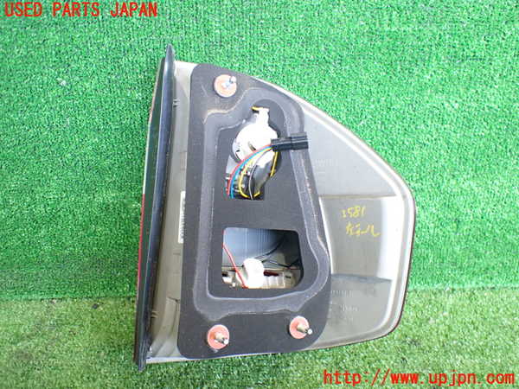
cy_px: 194
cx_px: 260
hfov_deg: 60.0
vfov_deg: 46.8
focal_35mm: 30
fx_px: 450
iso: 800
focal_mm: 5.4
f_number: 2.3
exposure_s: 1/80
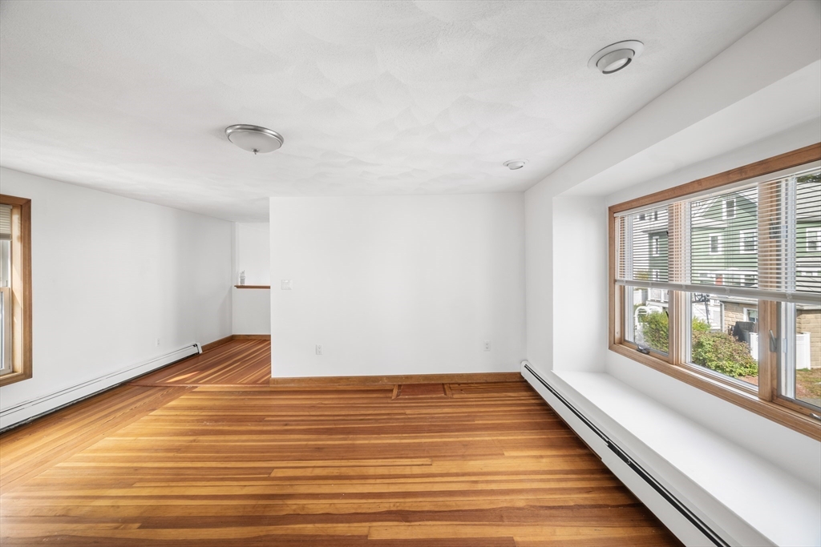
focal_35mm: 14
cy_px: 274
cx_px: 410
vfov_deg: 81.2
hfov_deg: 104.2
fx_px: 319
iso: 320
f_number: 7.1
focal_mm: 14
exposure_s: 1/4
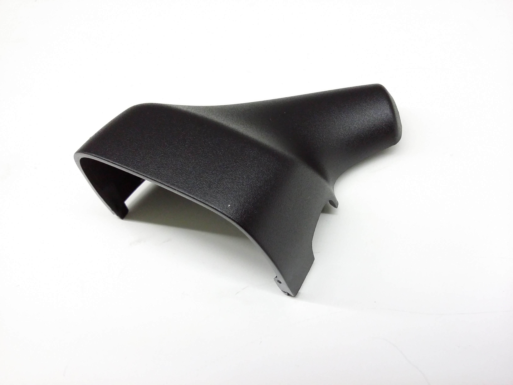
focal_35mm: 32
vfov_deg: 44.2
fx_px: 474
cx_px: 256
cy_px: 192
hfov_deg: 56.8
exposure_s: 1/15
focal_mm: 3.4
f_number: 2.4
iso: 200
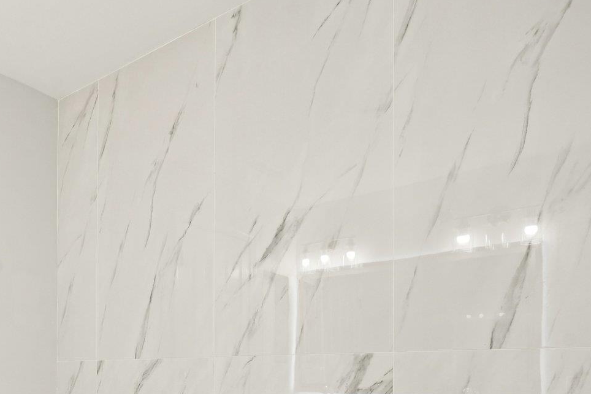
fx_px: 558
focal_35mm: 34
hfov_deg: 52.6
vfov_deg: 35.6
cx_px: 129
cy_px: 383
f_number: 8
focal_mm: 16
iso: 400
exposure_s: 1/25
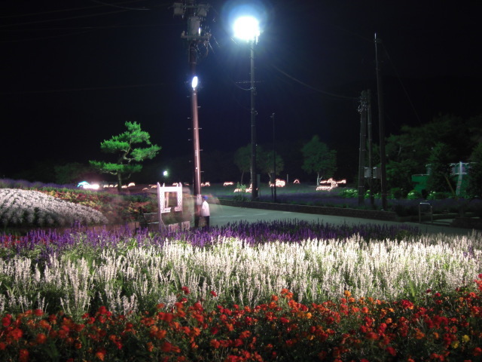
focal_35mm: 38
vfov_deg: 37.7
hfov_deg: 49.0
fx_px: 529
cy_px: 181
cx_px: 241
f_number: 2.8
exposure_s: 1.3
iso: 80
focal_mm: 7.9
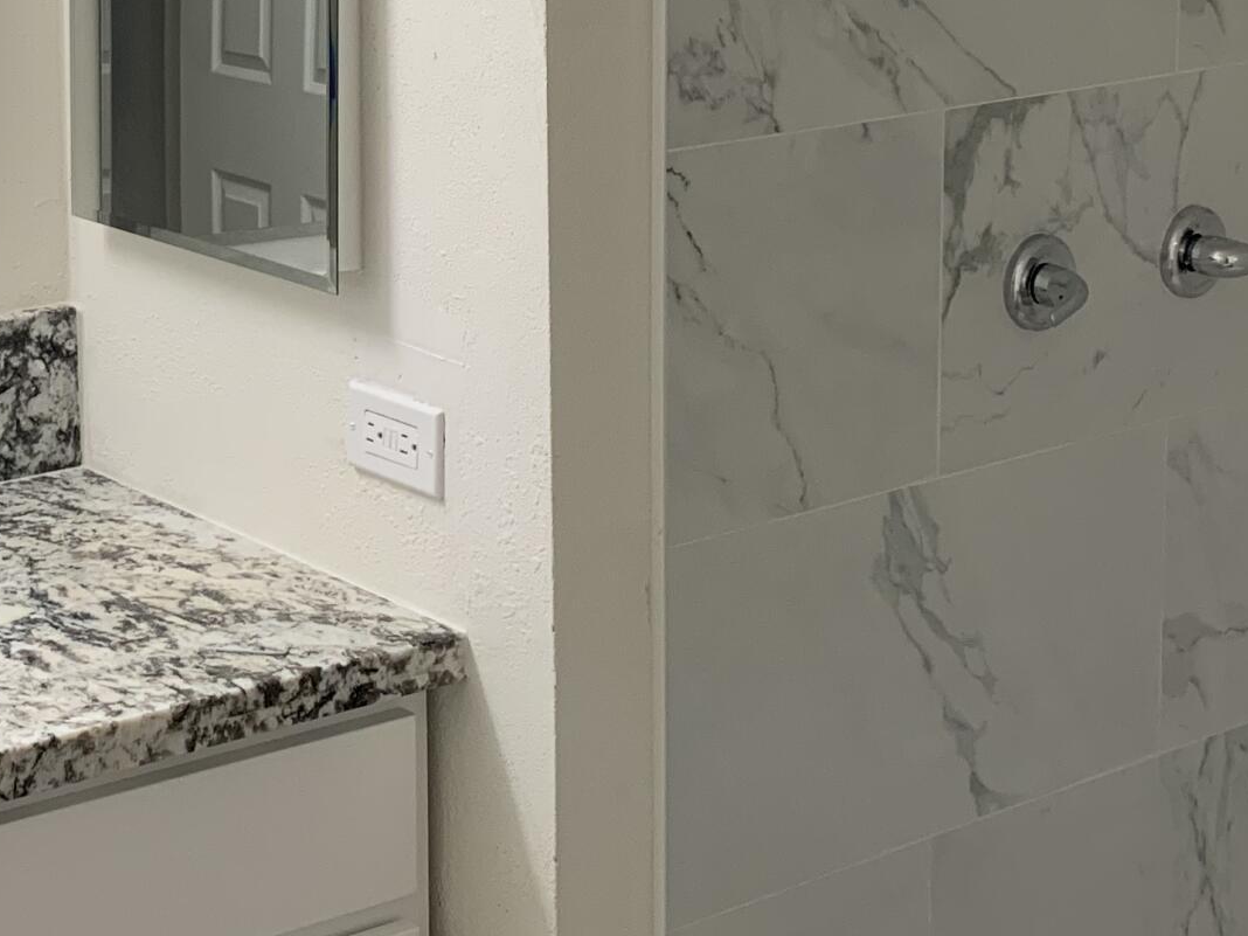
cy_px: 54
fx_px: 2632
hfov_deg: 25.5
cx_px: 34
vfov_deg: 19.7
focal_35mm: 73
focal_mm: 4.25
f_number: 1.8
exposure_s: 1/120
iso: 80
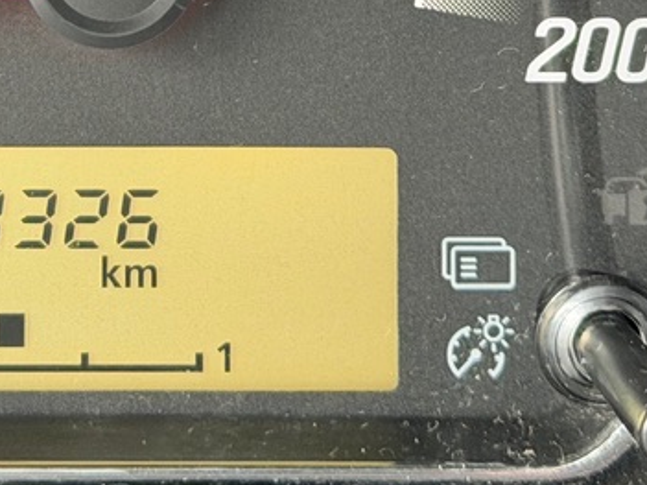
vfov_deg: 8.2
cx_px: 136
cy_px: -396
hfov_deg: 11.3
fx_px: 3270
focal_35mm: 175
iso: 250
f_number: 1.78
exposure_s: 1/60
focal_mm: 6.76
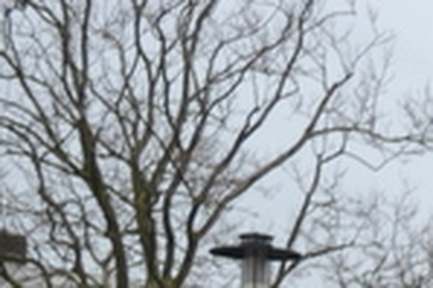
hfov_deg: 9.6
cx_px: 1014
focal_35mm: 193
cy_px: 634
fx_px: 2319
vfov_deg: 6.8
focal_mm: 24
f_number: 4
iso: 280
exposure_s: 1/30
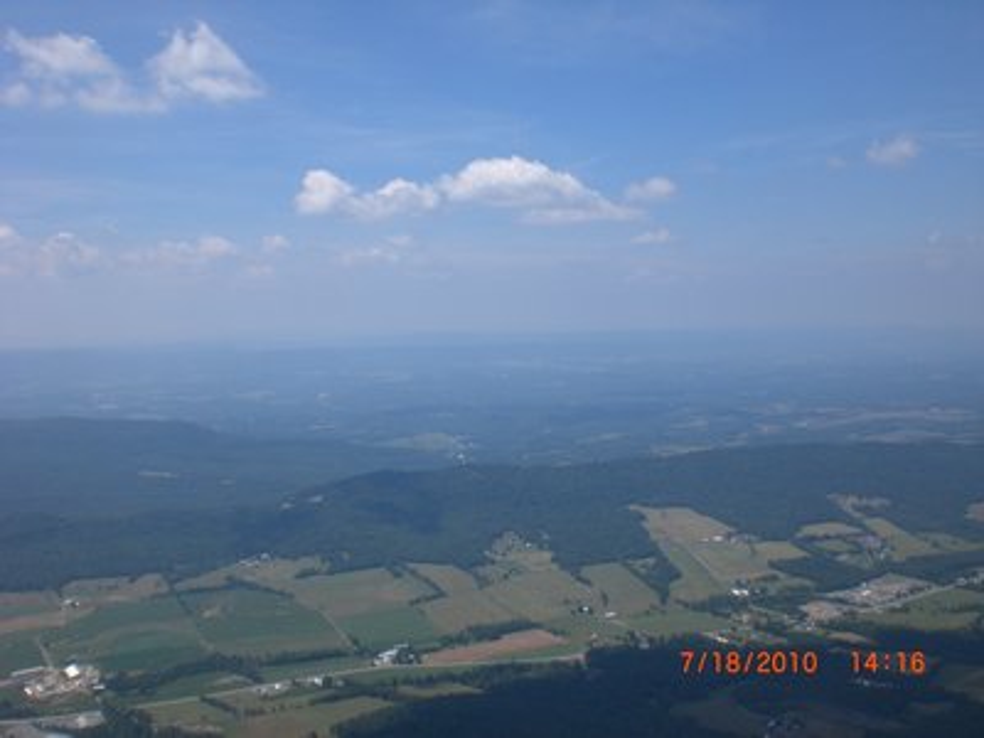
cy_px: 369
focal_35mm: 38
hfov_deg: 49.0
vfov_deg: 37.7
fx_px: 1080
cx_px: 492
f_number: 4.4
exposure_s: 1/640
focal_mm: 6.3
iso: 50
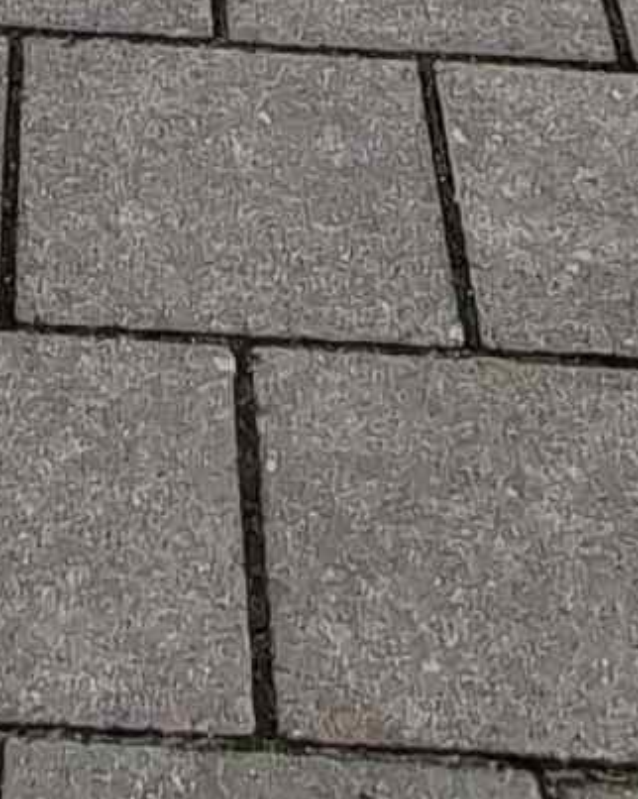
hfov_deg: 12.2
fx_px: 2976
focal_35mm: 126
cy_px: -1681
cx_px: 160
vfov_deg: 10.3
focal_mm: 1.74
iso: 40
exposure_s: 1/577
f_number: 2.2
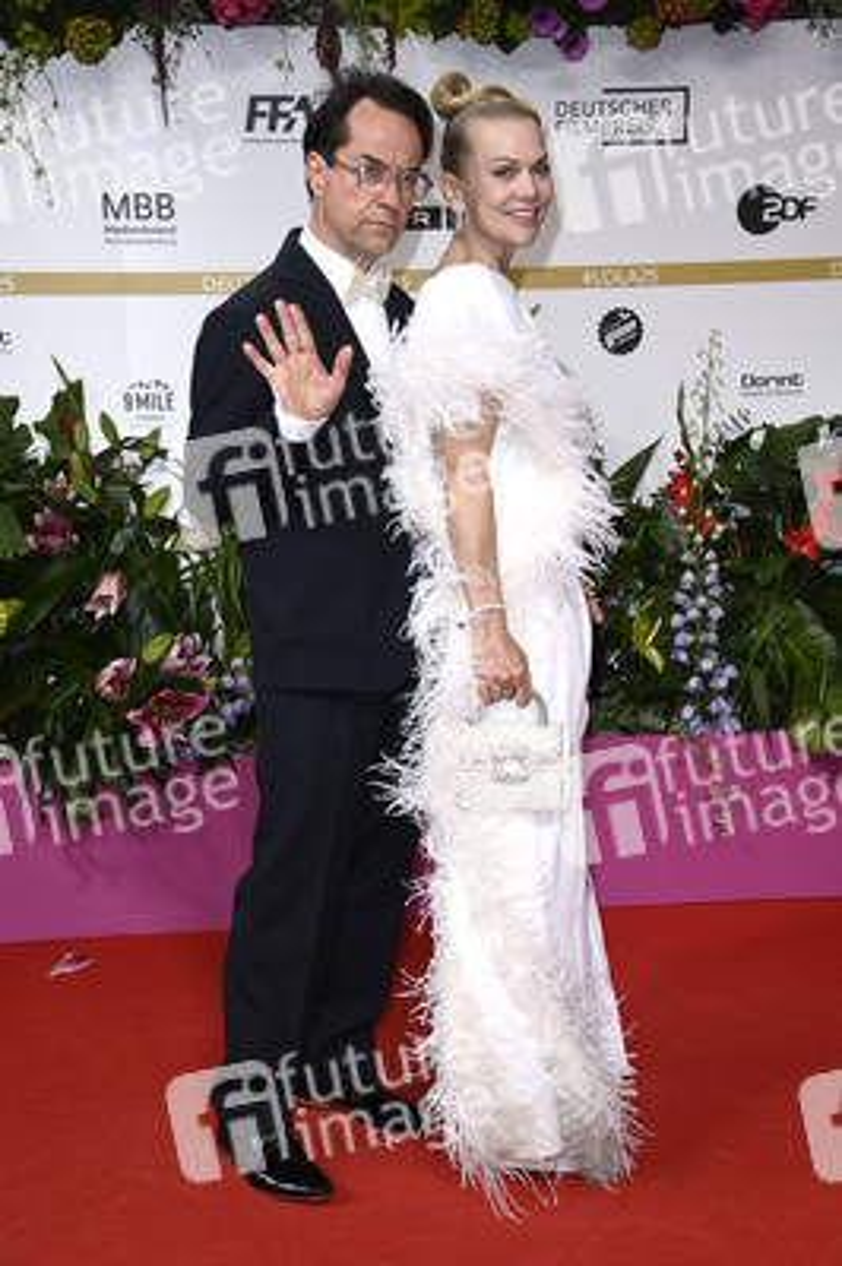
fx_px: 2038
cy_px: 633
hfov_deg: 23.3
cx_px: 421
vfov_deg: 34.5
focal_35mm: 58
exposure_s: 1/250
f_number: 5.6
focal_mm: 58
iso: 500
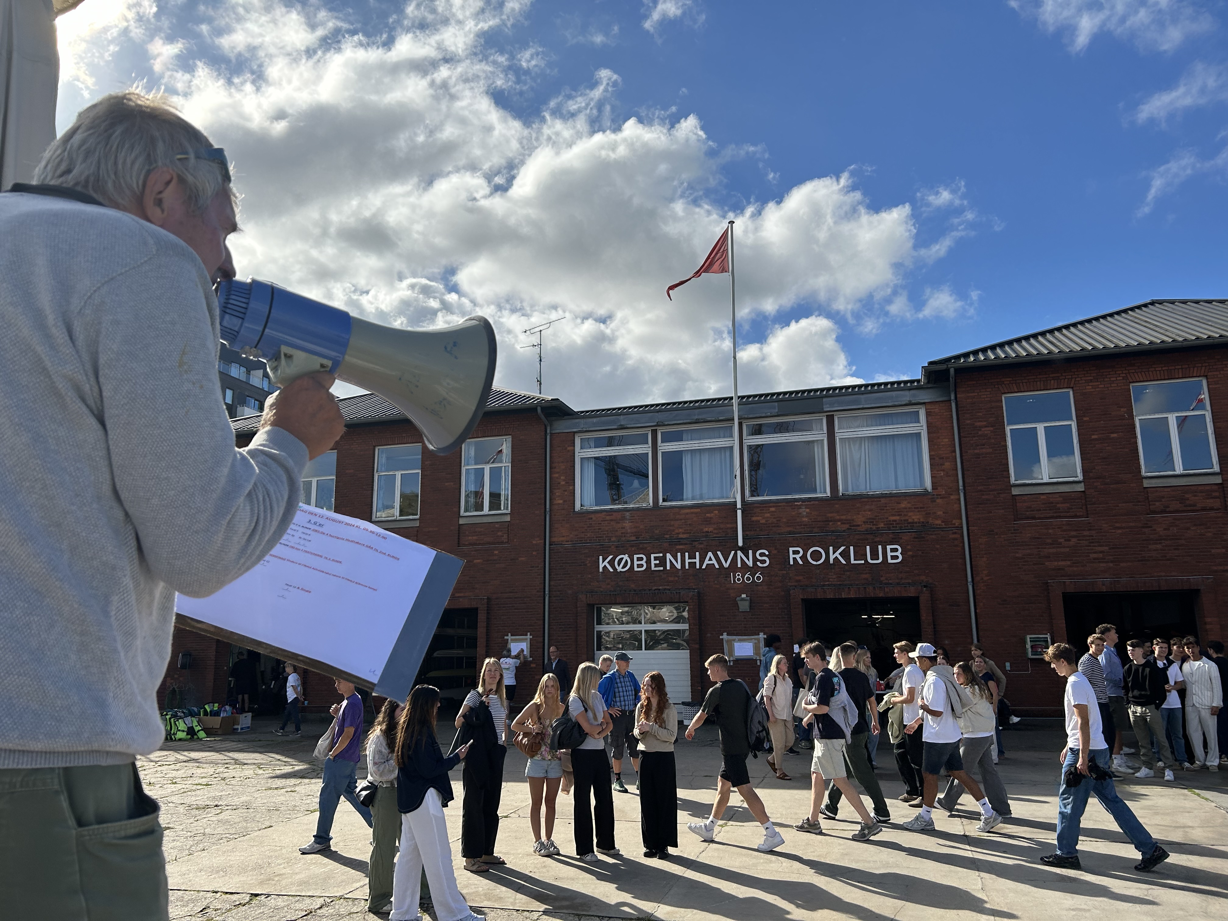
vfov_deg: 53.1
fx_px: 922
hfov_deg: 67.3
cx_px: 614
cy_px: 460
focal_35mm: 26
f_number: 1.5
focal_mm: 5.7
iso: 50
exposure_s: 1/6993
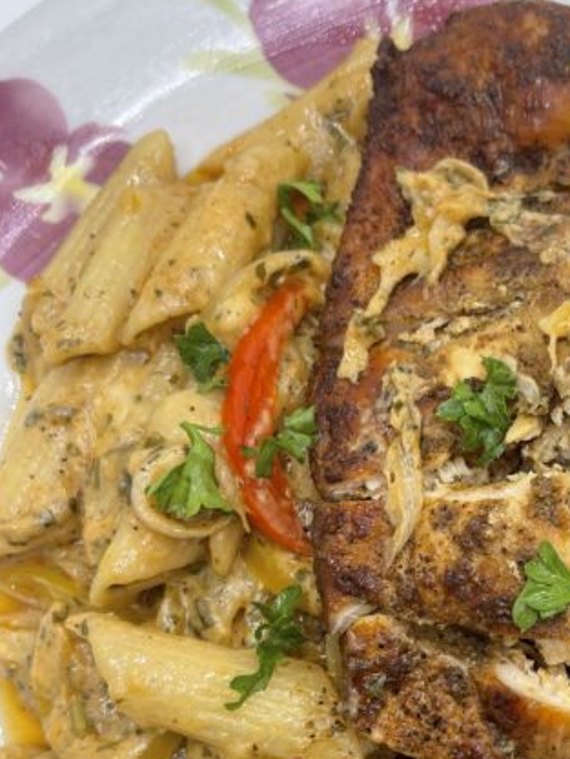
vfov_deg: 38.9
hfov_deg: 28.9
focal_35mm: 48
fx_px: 1053
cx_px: 528
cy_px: 546
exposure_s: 1/121
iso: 50
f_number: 1.6
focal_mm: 5.1
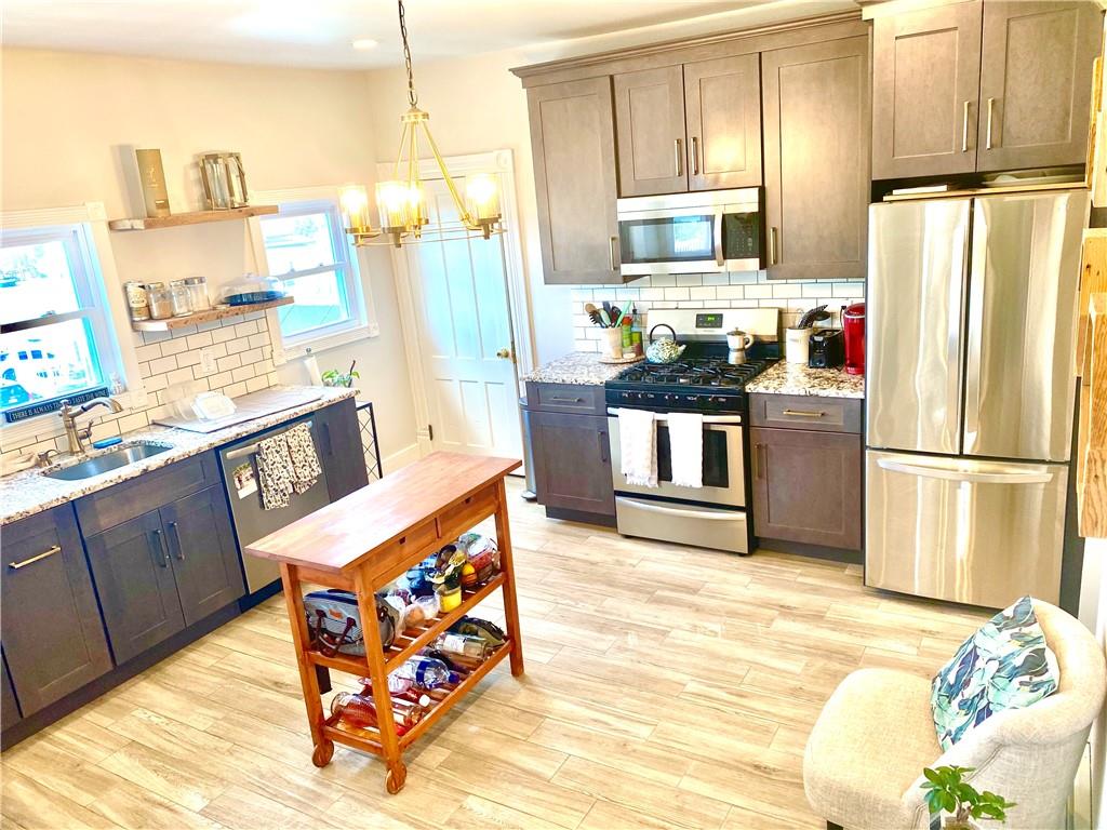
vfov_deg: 53.1
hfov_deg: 67.3
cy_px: 415
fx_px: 831
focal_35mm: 26
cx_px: 554
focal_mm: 4.25
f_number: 1.8
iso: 80
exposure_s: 1/60
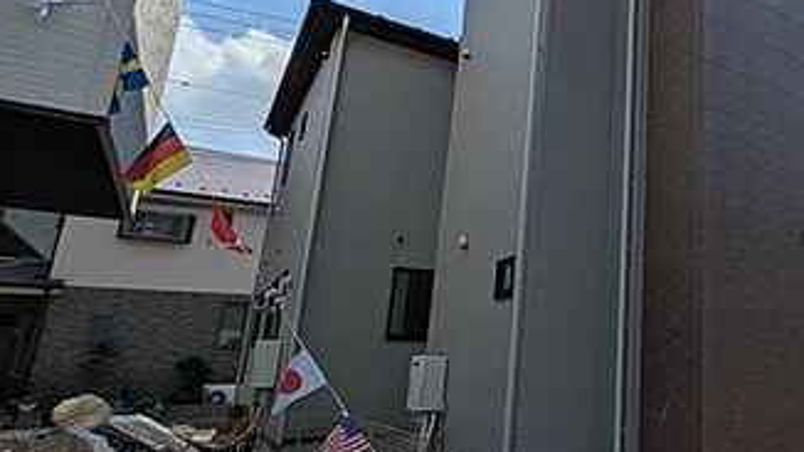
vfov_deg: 40.1
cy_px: 211
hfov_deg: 56.1
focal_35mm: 29
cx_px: 740
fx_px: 618
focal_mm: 1.83
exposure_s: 1/3436
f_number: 2.2
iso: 51
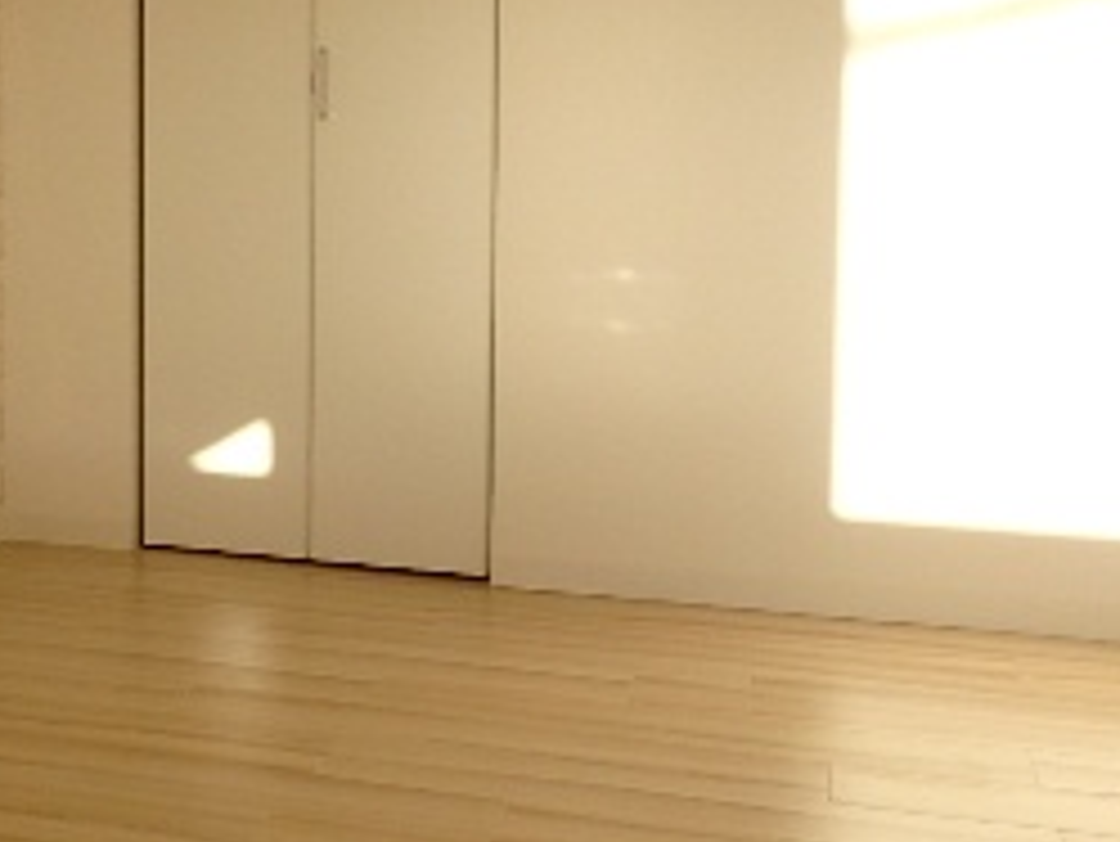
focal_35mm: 54
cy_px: 279
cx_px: 94
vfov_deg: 26.9
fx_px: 1748
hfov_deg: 33.5
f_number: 3.5
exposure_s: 1/200
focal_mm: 3.7
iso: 125
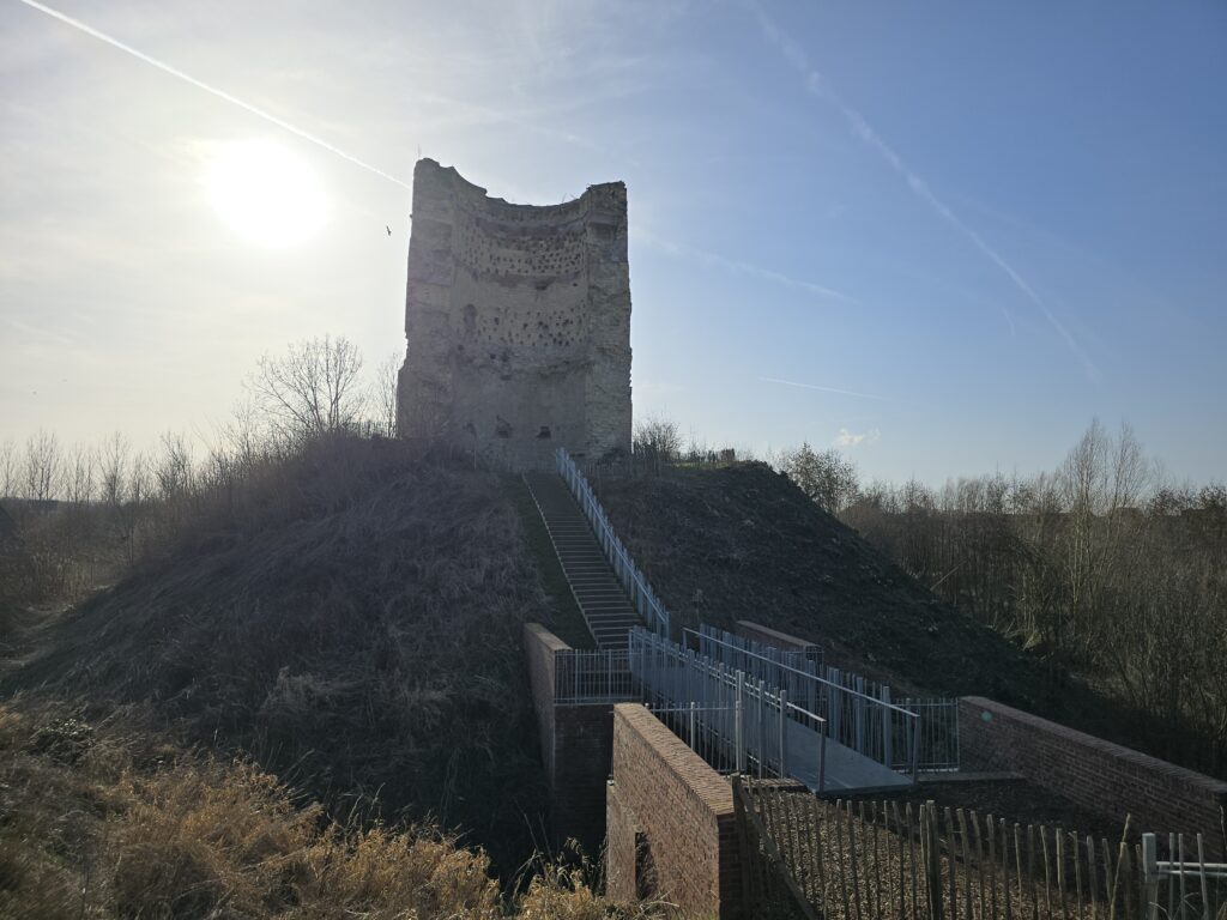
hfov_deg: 73.9
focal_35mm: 23
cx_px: 614
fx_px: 815
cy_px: 460
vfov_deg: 58.9
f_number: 1.7
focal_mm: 6.3
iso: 12
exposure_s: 1/3399
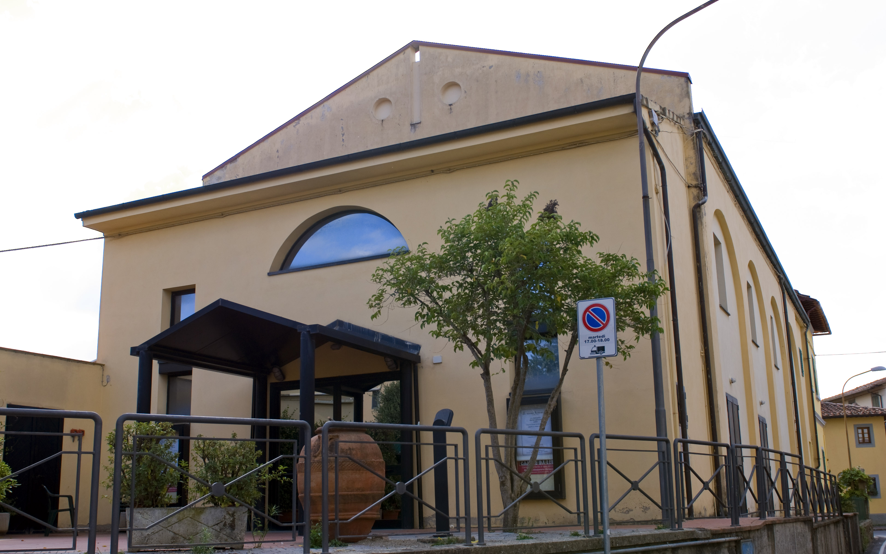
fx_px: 893
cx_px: 443
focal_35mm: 37
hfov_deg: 52.7
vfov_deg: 34.4
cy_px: 290
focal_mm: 24
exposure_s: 1/250
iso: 100
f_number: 5.6
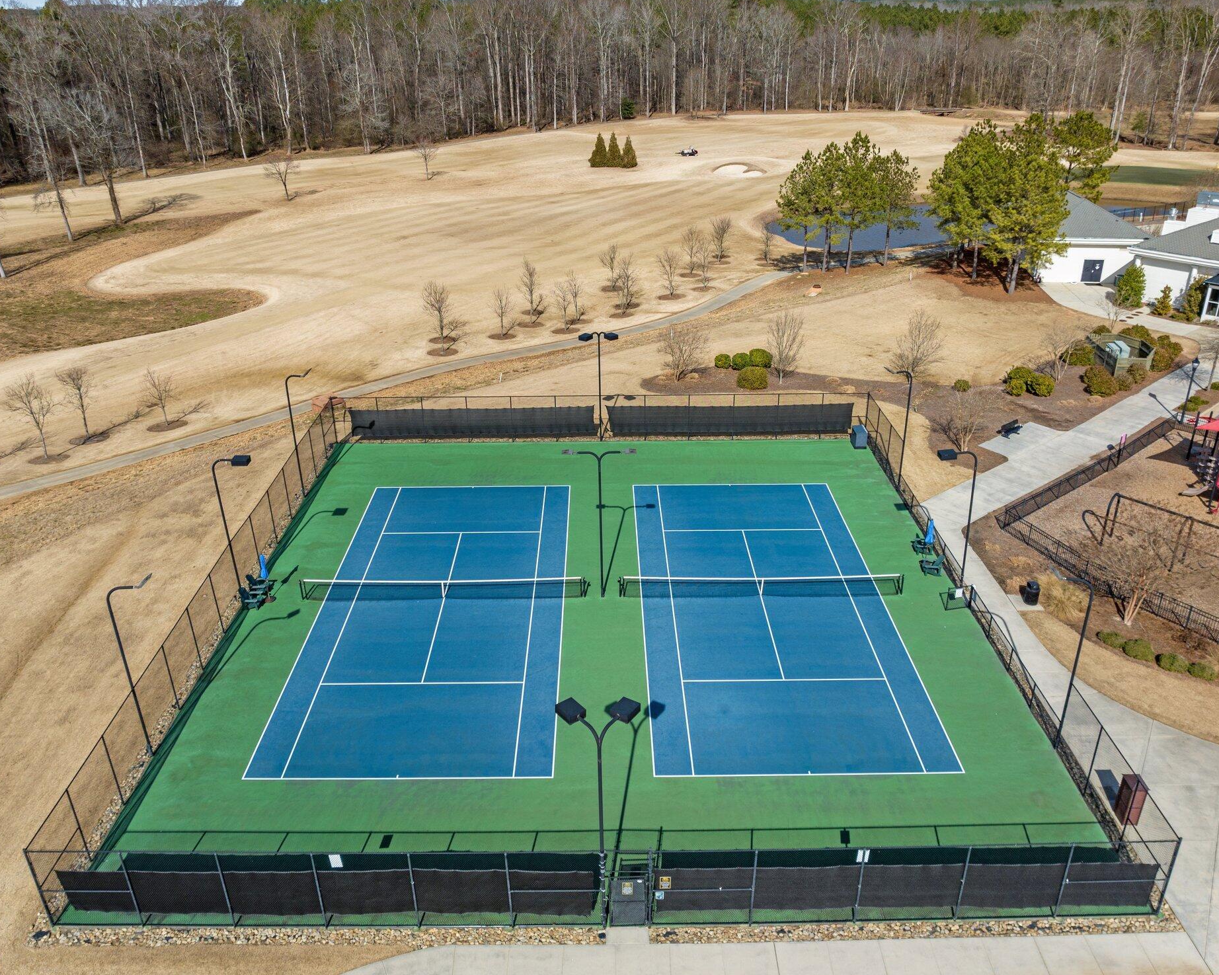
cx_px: 597
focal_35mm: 26
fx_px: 938
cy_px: 498
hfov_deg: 66.0
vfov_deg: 54.9
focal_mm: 12.29
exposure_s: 1/1600
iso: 100
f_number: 2.8
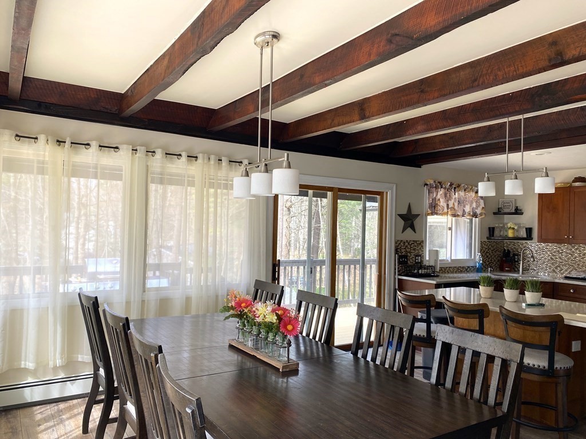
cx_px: 293
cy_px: 220
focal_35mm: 26
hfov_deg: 67.3
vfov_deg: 53.1
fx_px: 440
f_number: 1.8
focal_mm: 4.25
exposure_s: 1/124
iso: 32
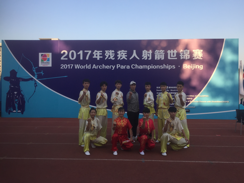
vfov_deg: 48.2
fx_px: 204
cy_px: 92
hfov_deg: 61.7
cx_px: 122
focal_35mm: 29
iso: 32
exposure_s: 1/670
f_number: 2.2
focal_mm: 4.15
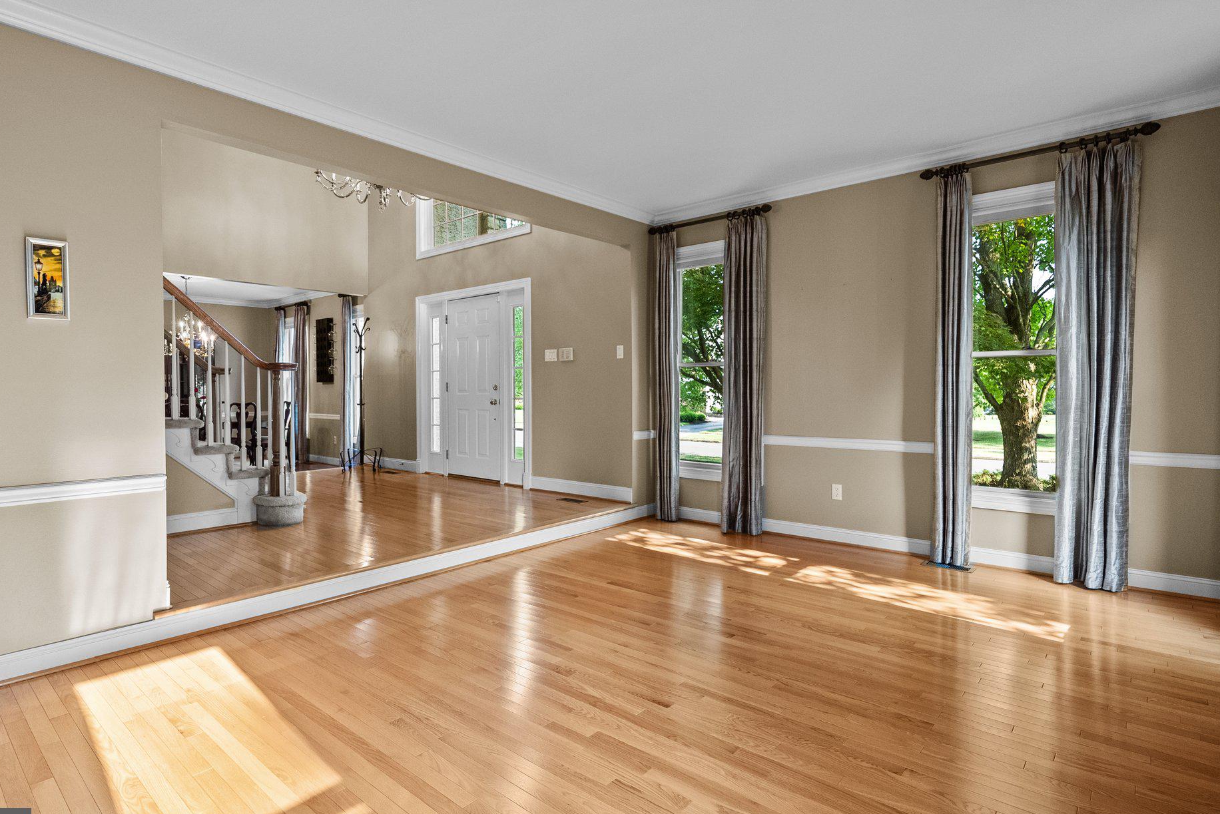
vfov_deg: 64.6
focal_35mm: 19
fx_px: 644
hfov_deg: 86.7
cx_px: 565
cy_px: 402
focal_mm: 17
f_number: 8
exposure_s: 1/40
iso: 2000
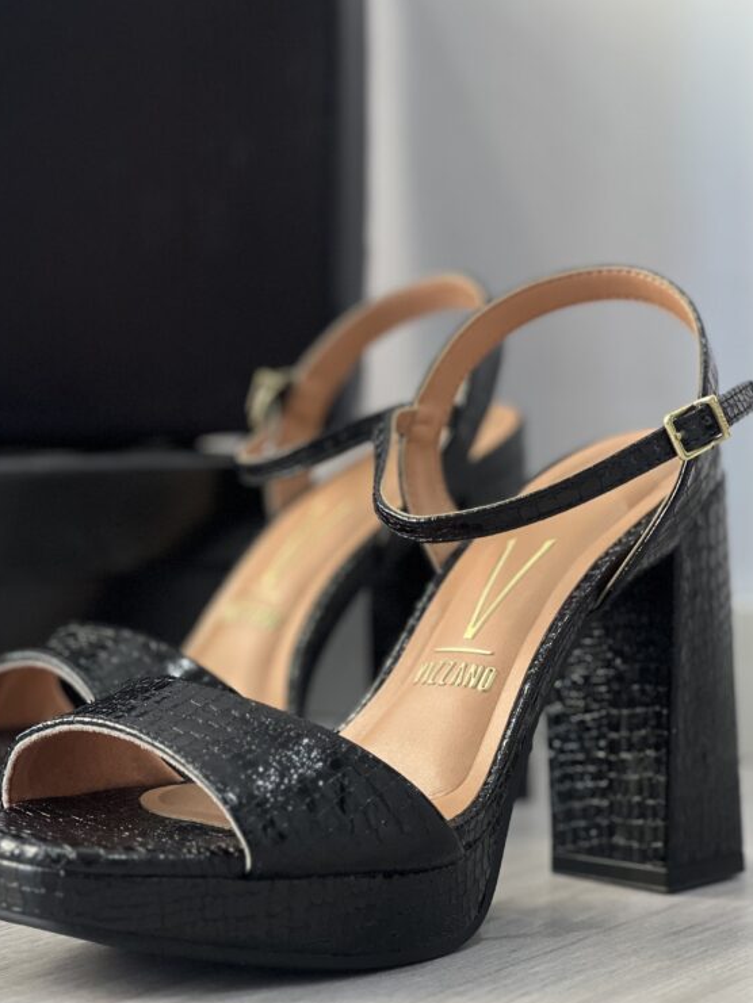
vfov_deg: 20.2
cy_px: 604
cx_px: 374
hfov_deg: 15.2
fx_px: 2813
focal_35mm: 97
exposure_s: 1/120
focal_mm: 9
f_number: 2.8
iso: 160
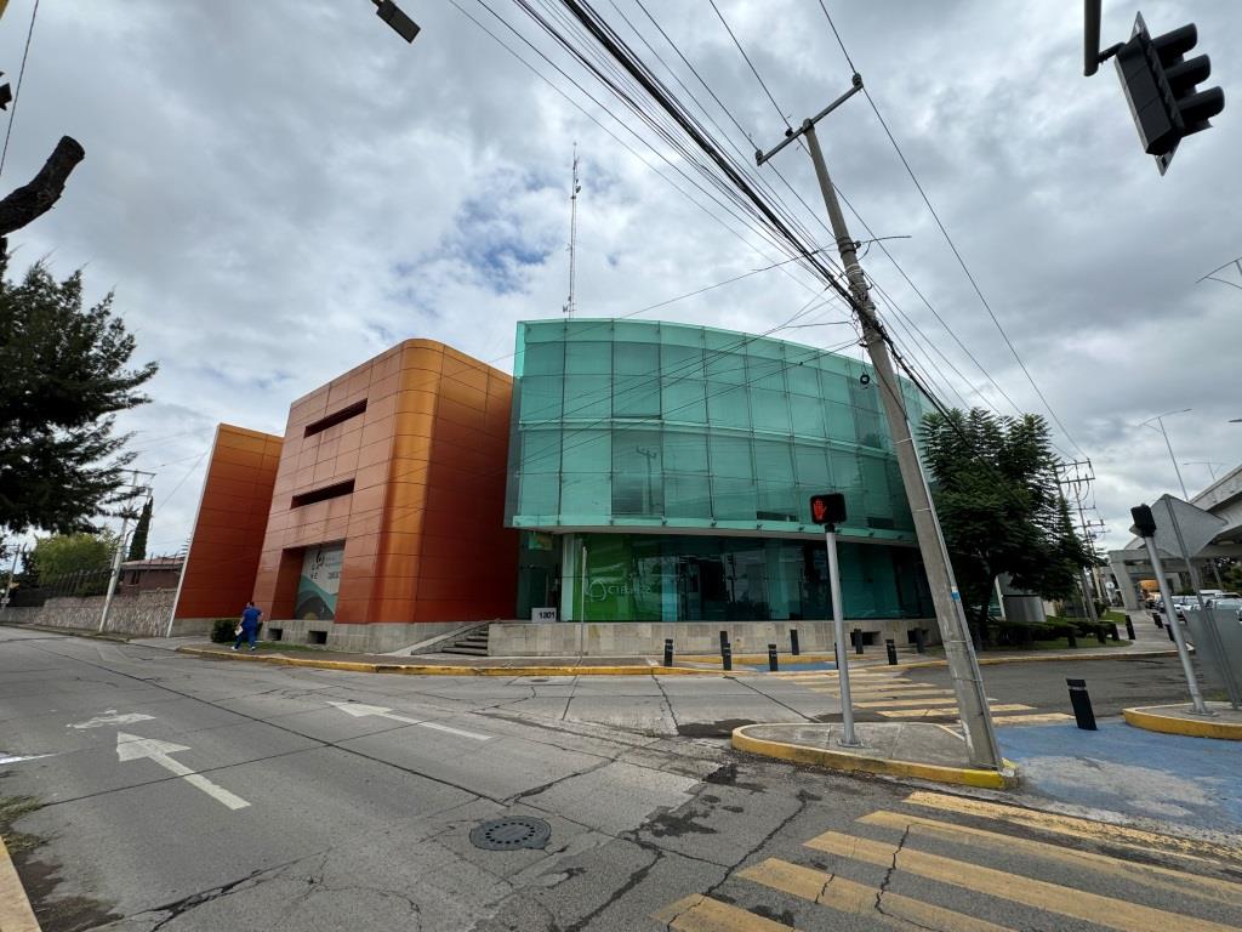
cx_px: 621
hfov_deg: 102.1
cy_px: 466
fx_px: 502
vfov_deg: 85.7
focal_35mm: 14
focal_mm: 2.22
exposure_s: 1/1709
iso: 50
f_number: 2.2
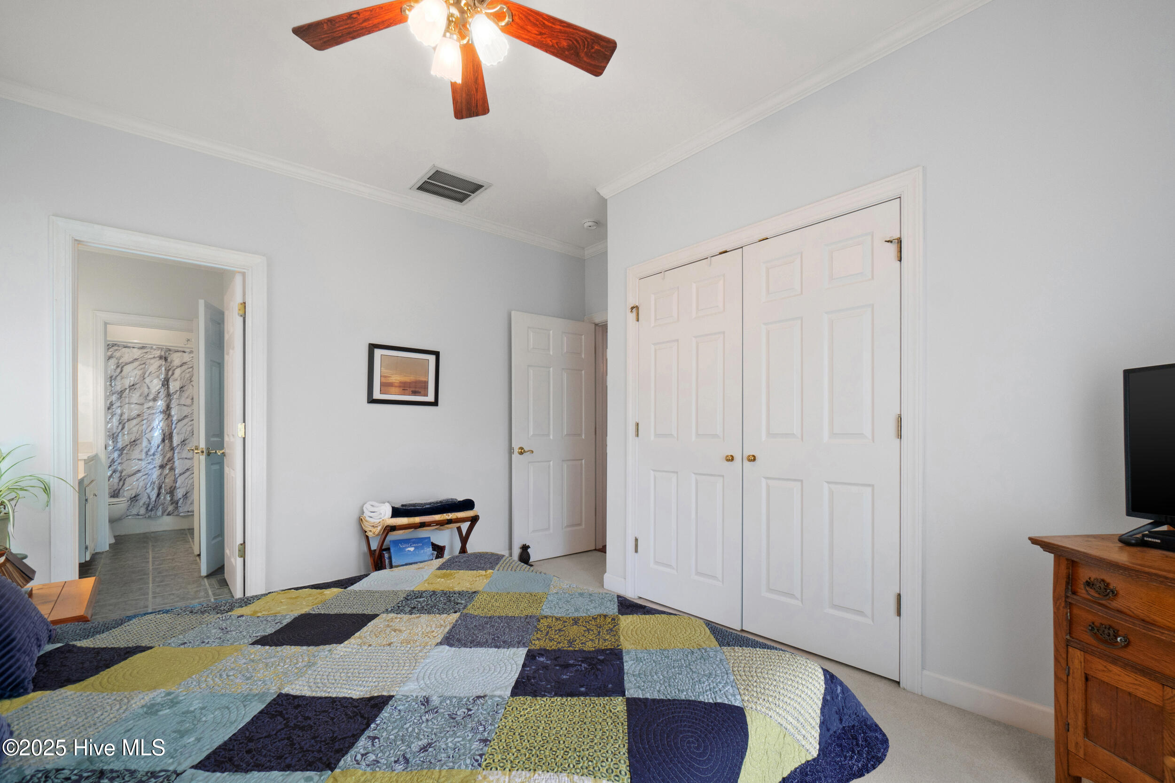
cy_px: 392
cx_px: 588
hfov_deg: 100.4
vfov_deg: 77.3
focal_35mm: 15
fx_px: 490
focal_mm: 10
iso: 250
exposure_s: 1
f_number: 8
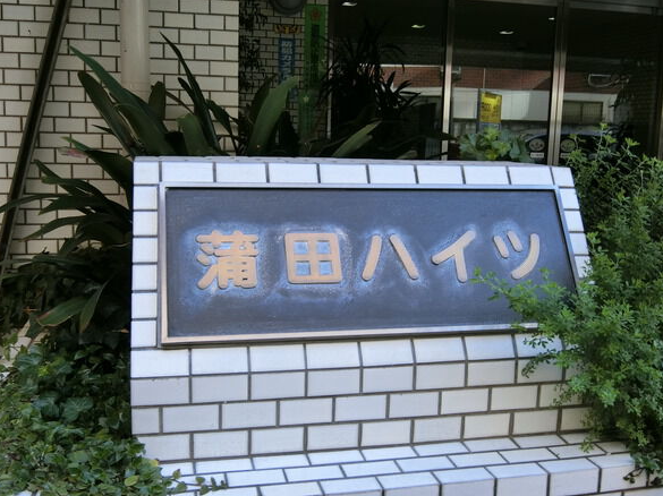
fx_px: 747
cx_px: 334
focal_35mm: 39
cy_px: 253
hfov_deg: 47.9
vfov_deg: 36.8
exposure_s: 1/125
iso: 125
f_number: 3.7
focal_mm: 8.1
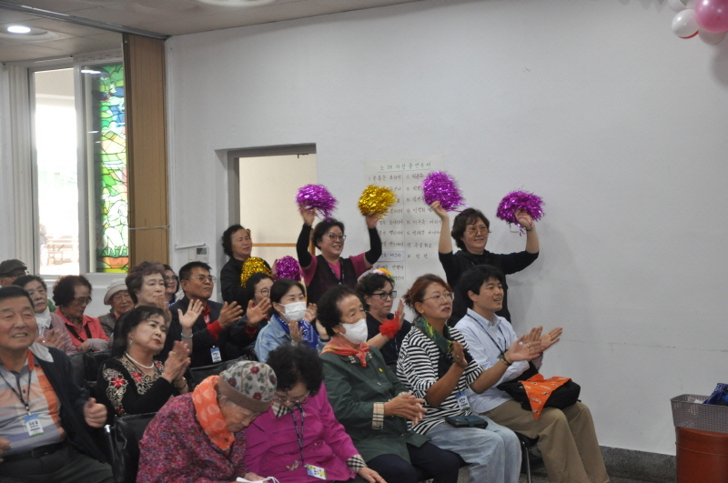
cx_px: 364
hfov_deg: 37.9
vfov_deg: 25.7
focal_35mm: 52
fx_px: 1060
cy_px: 242
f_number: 4.5
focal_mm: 35
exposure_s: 1/60
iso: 800
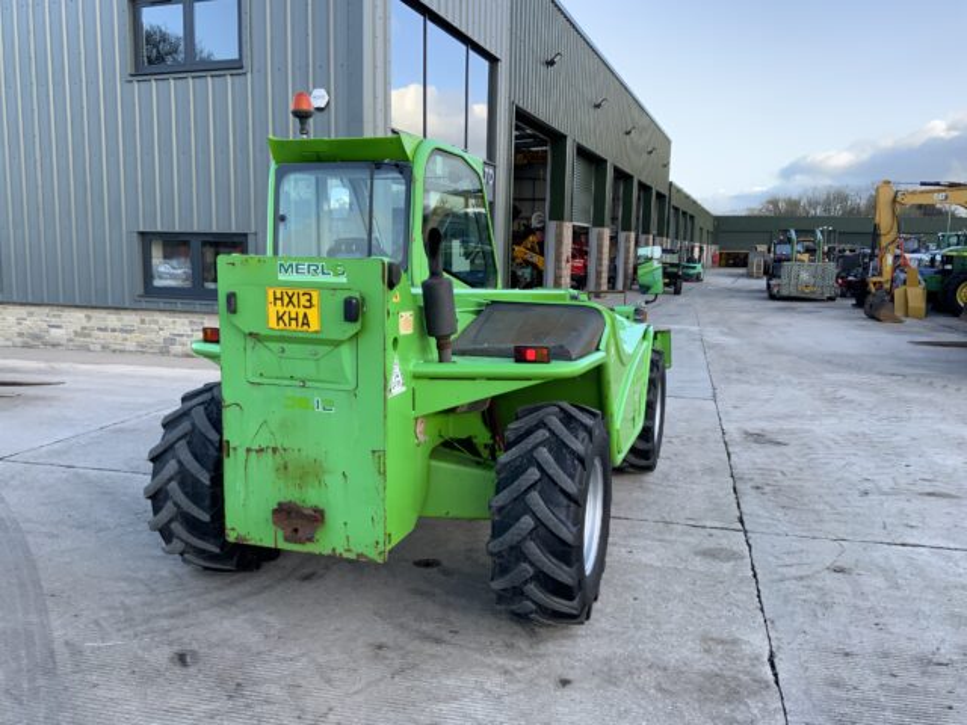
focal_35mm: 29
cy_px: 362
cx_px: 484
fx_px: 810
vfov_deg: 48.2
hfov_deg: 61.7
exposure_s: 1/187
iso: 16
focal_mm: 3
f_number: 1.8
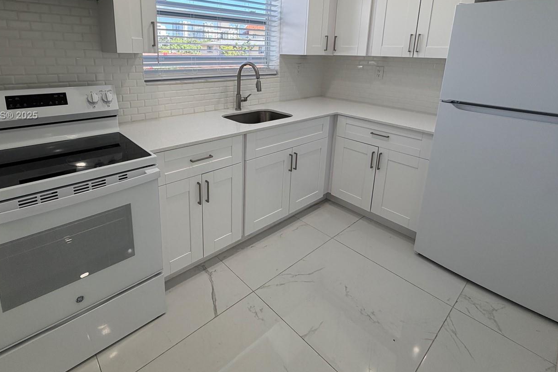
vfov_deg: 62.5
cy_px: 116
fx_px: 294
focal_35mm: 19
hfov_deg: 86.7
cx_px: 256
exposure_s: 1/120
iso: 80
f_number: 2.2
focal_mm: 2.22
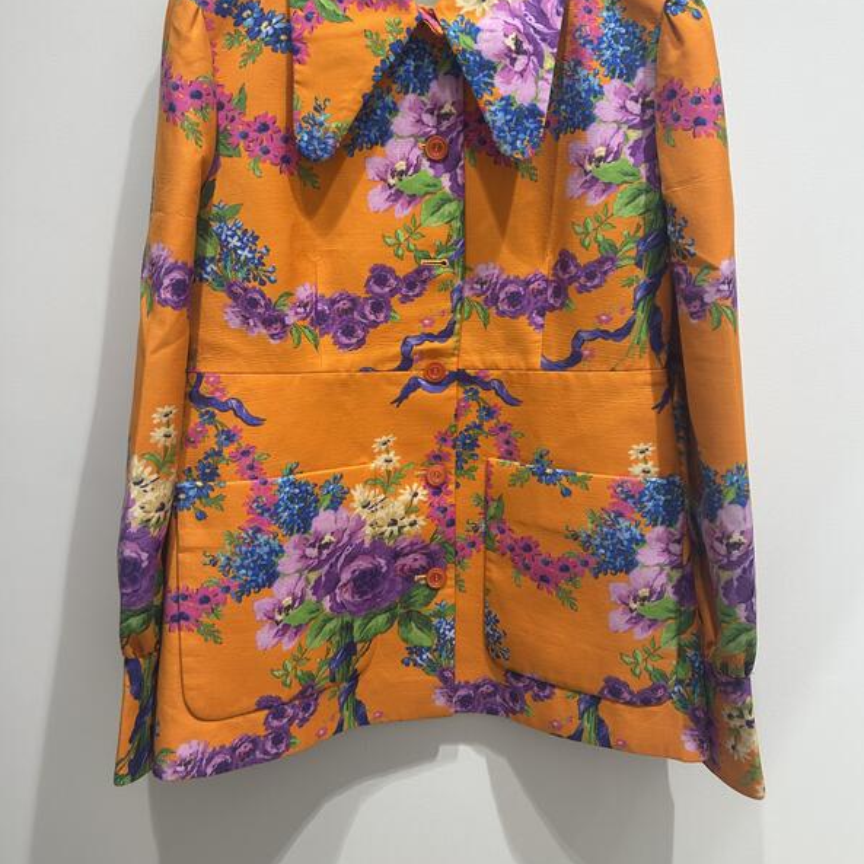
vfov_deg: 52.2
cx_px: 436
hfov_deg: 52.5
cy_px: 344
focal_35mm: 31
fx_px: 875
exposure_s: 1/120
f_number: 1.5
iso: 64
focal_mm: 5.7
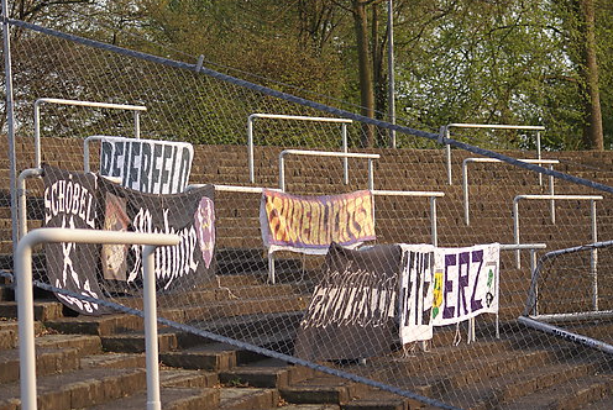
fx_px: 2523
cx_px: 200
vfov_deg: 9.3
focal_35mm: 148
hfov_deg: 13.8
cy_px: 201
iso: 100
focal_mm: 70
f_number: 4
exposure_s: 1/250
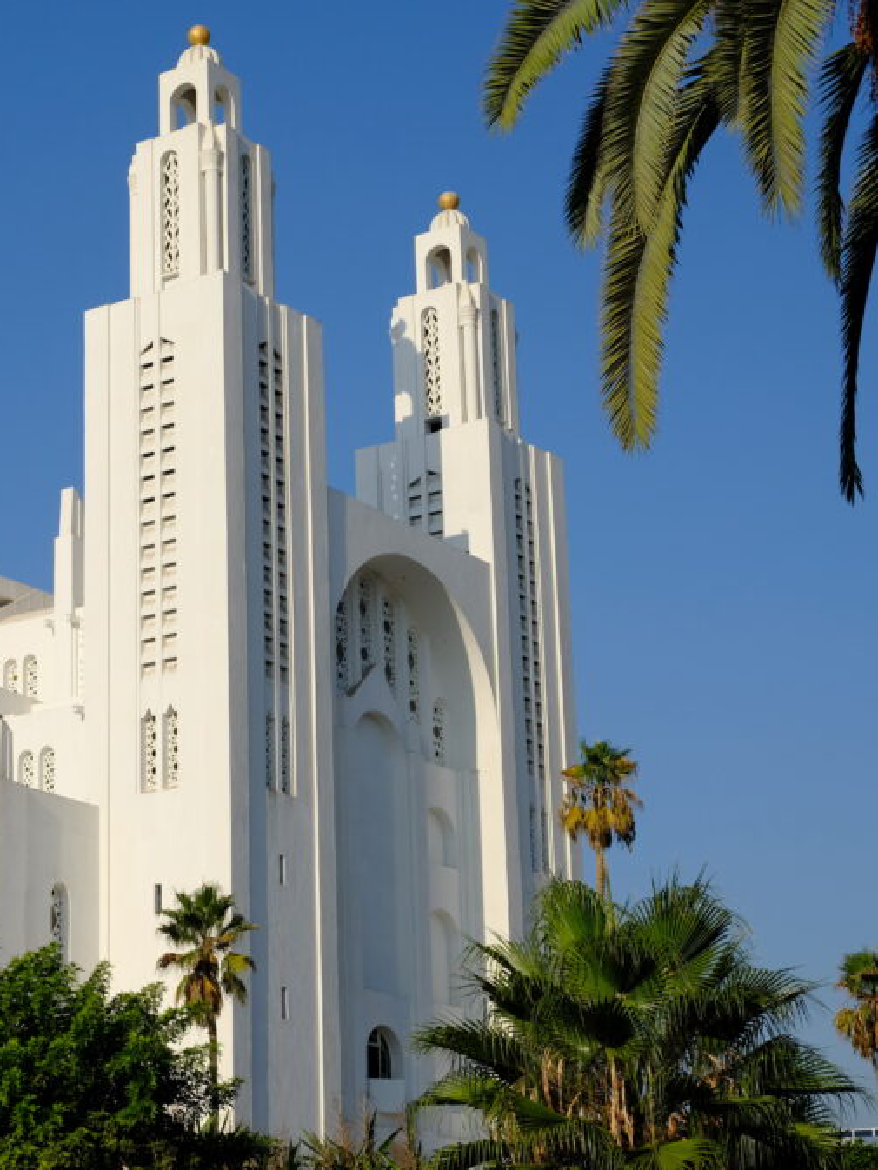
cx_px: 16
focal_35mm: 79
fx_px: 2671
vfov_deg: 24.7
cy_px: 582
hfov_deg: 18.2
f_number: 7.1
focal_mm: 35.8
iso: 400
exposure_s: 1/1600
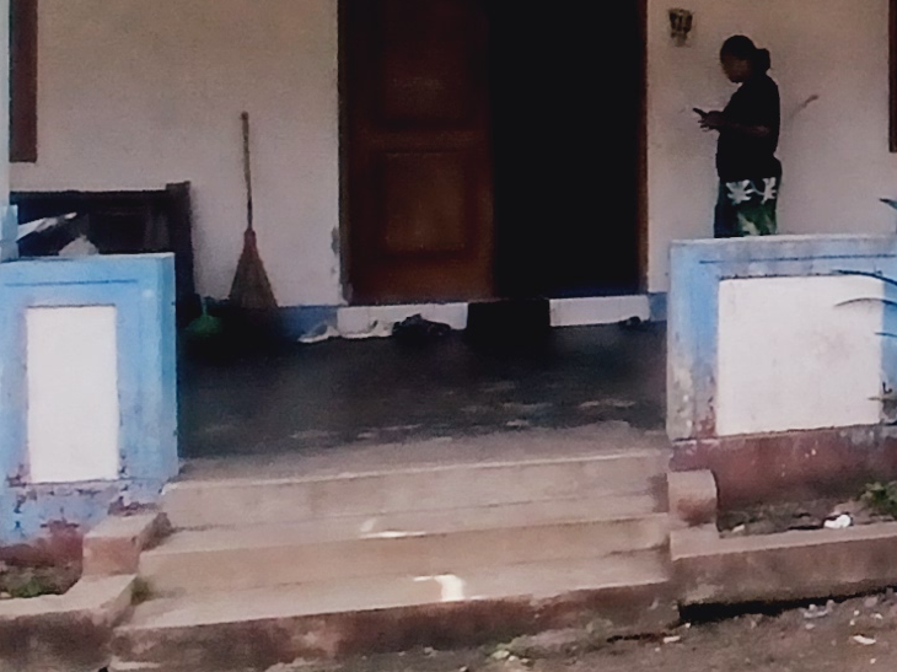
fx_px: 1554
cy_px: 68
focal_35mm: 60
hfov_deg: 26.5
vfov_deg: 23.7
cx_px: 1213
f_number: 2.2
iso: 50
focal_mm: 1.4
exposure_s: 1/1873
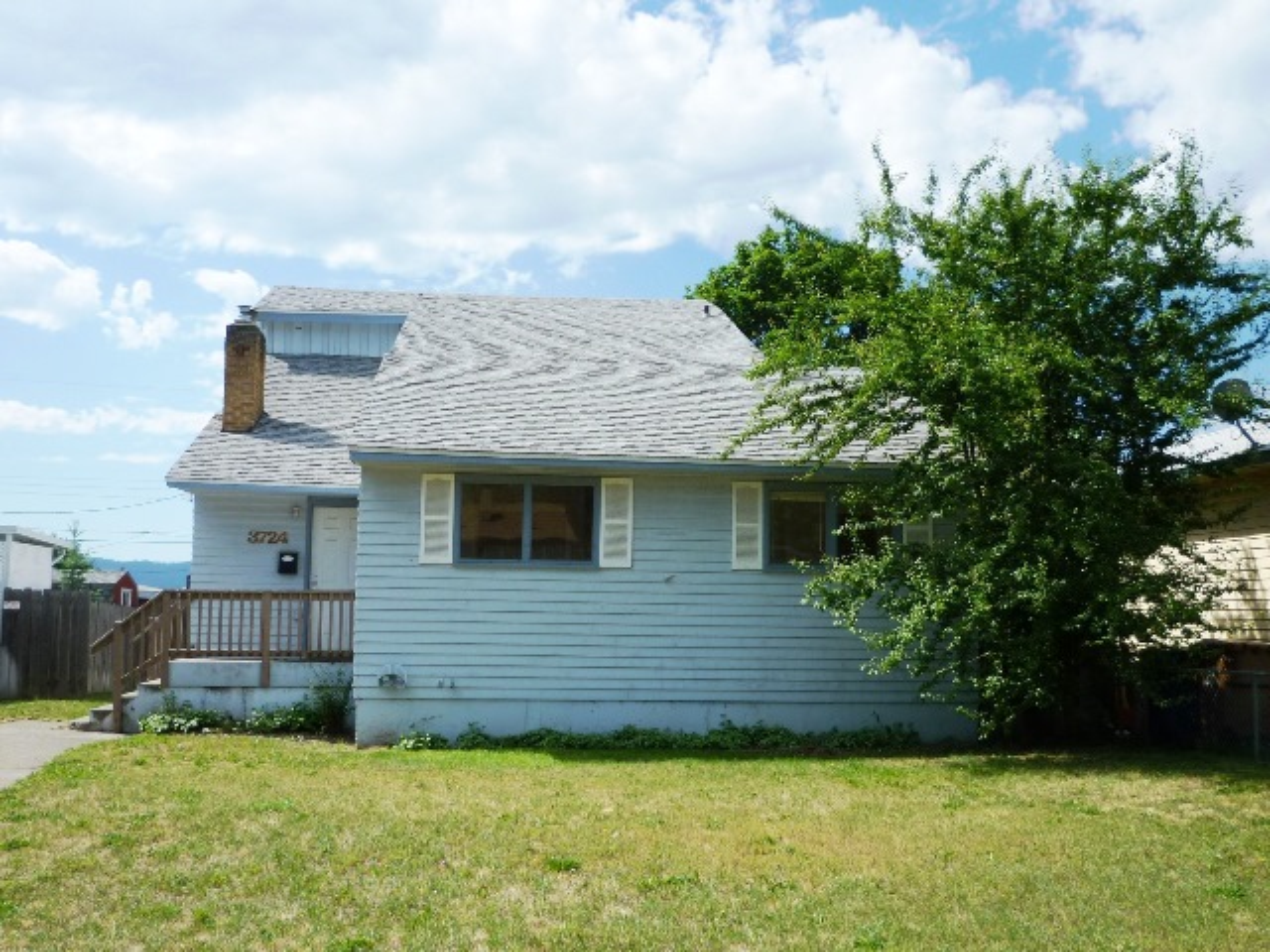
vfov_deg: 48.2
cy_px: 476
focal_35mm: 29
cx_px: 635
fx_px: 1064
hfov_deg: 61.7
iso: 80
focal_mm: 5.2
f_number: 4
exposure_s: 1/640
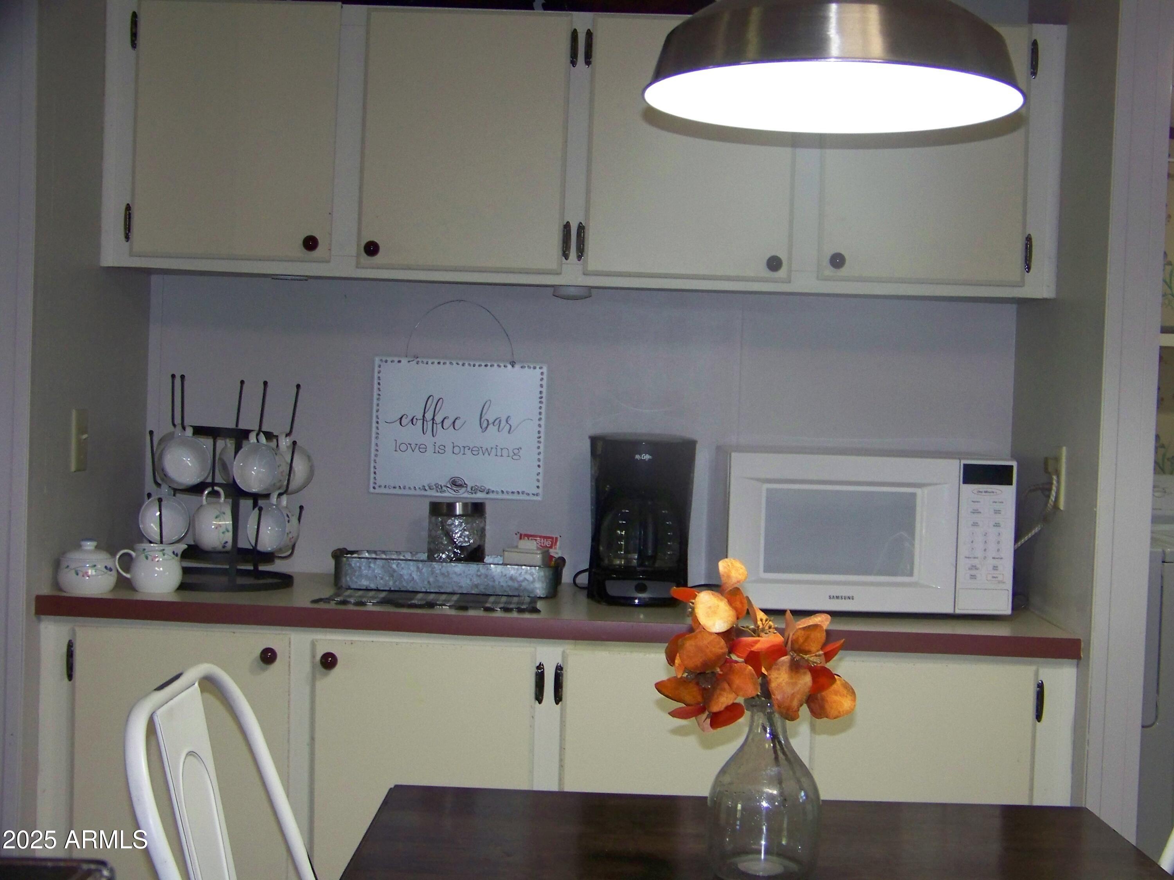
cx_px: 587
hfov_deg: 38.9
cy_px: 440
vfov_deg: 29.7
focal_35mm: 49
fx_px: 1662
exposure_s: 1/30
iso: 200
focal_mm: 7.6
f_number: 2.8
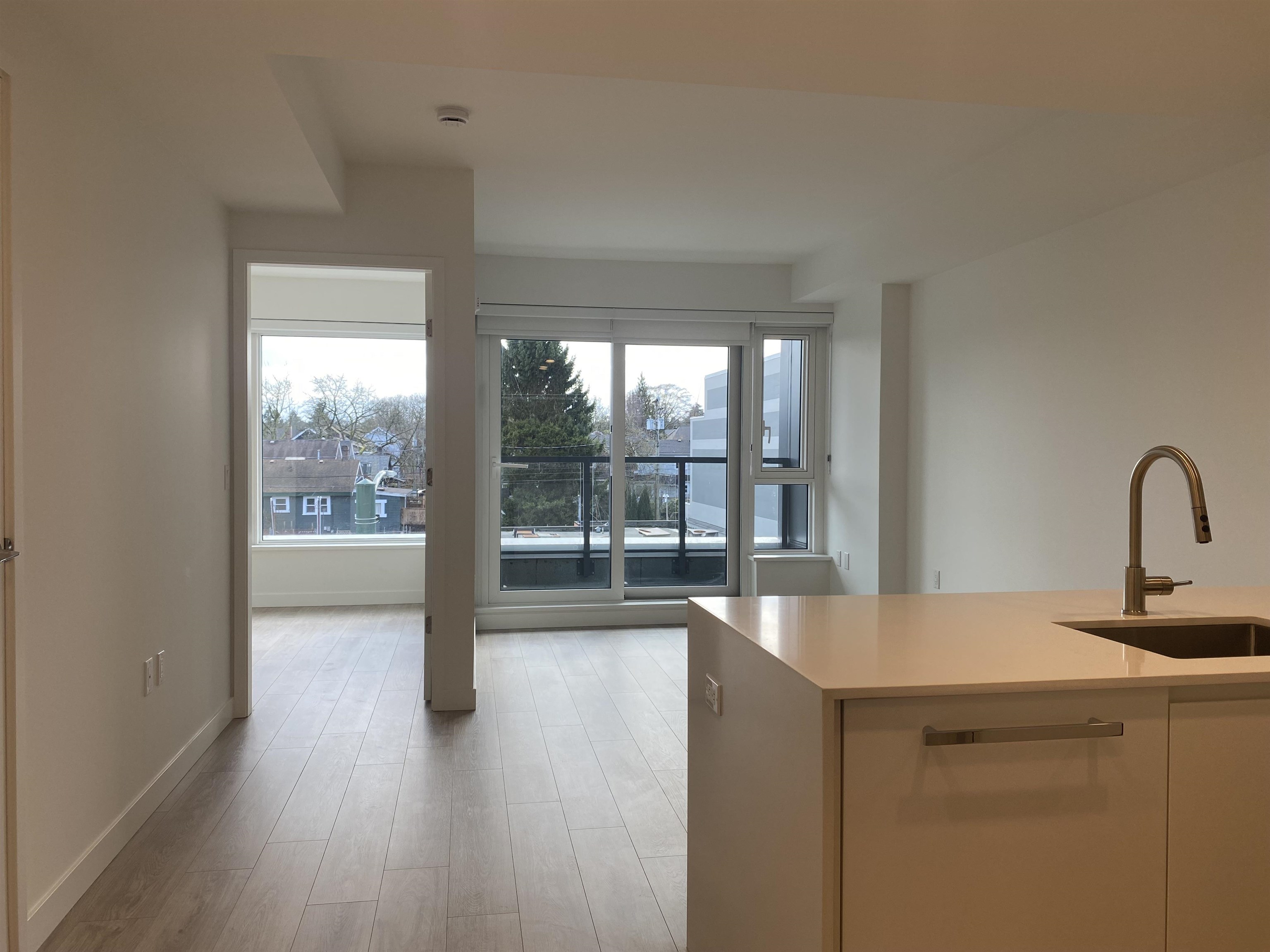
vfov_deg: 53.1
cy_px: 476
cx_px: 635
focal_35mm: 26
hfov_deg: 67.3
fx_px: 954
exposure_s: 1/165
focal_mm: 4.25
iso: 32
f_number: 1.8
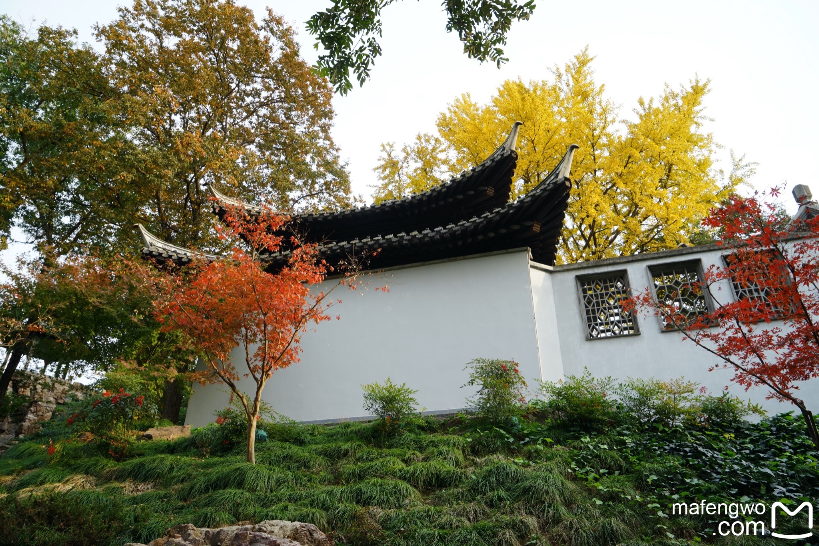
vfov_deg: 49.5
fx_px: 591
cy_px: 273
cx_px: 410
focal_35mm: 26
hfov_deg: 69.4
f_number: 8
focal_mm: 26
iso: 200
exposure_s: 1/60
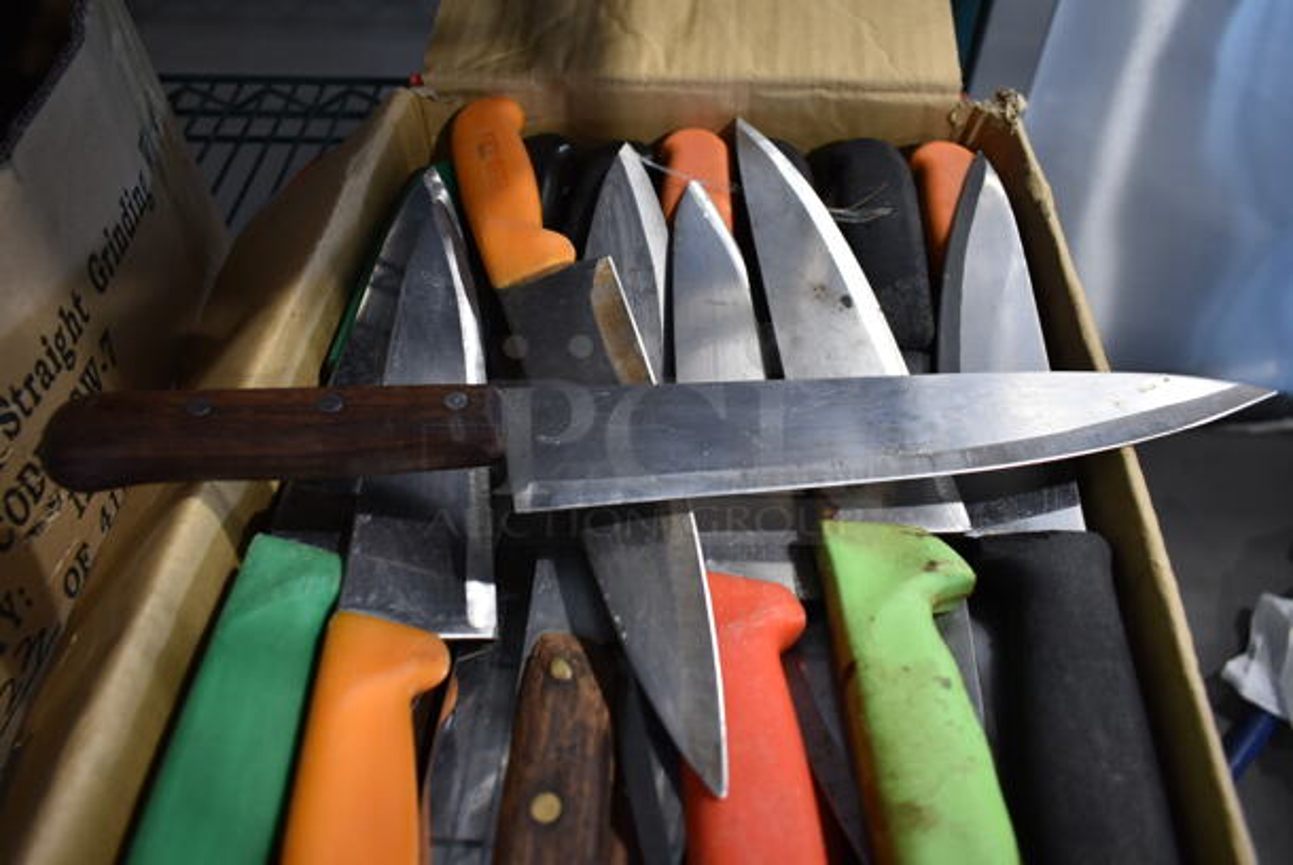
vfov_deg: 48.0
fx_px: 971
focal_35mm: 27
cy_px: 432
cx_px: 646
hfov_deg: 67.3
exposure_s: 1/30
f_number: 3.5
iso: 450
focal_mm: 18
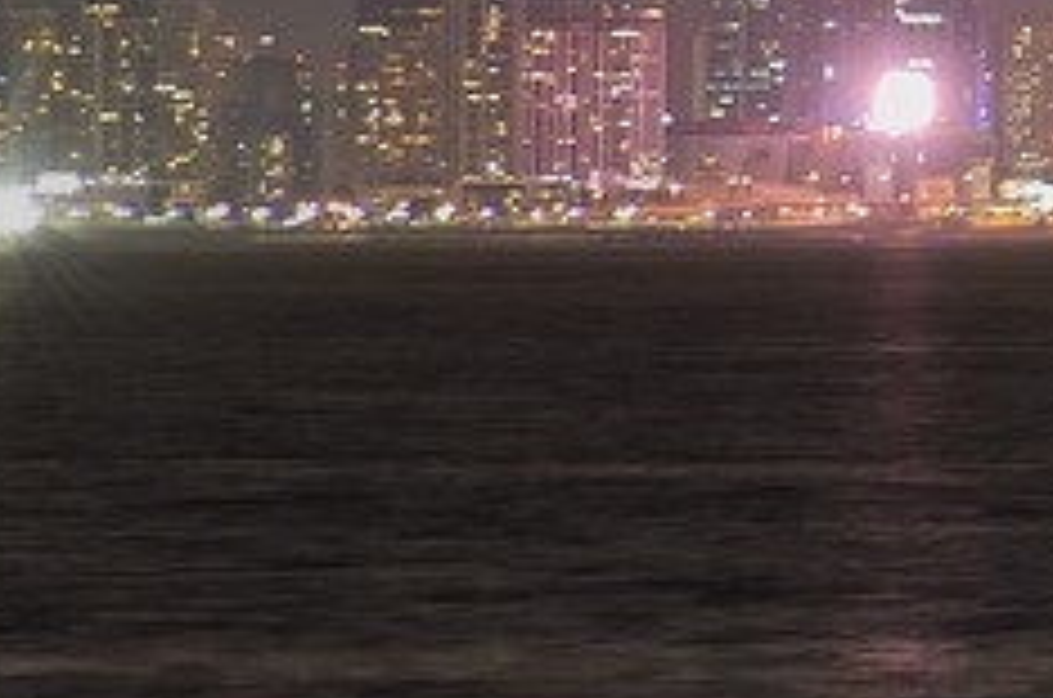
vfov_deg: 2.9
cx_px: 2884
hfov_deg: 4.2
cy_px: -297
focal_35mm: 479
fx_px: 13982
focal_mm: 70
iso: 800
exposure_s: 2.5
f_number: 4.5
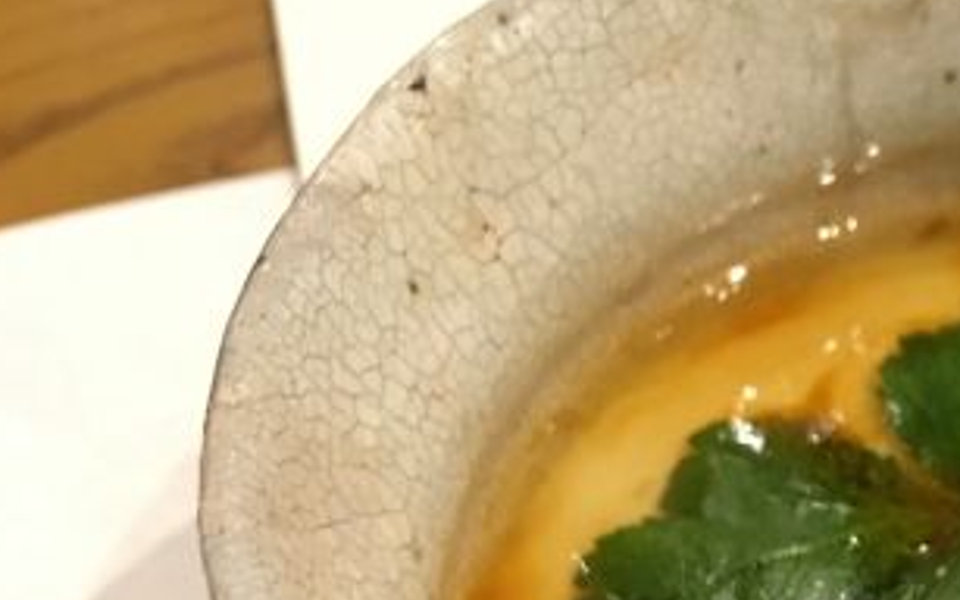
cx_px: 1076
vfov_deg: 18.3
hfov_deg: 26.8
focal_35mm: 70
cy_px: 555
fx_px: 1832
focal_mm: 4.15
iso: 400
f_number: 2.2
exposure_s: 1/17
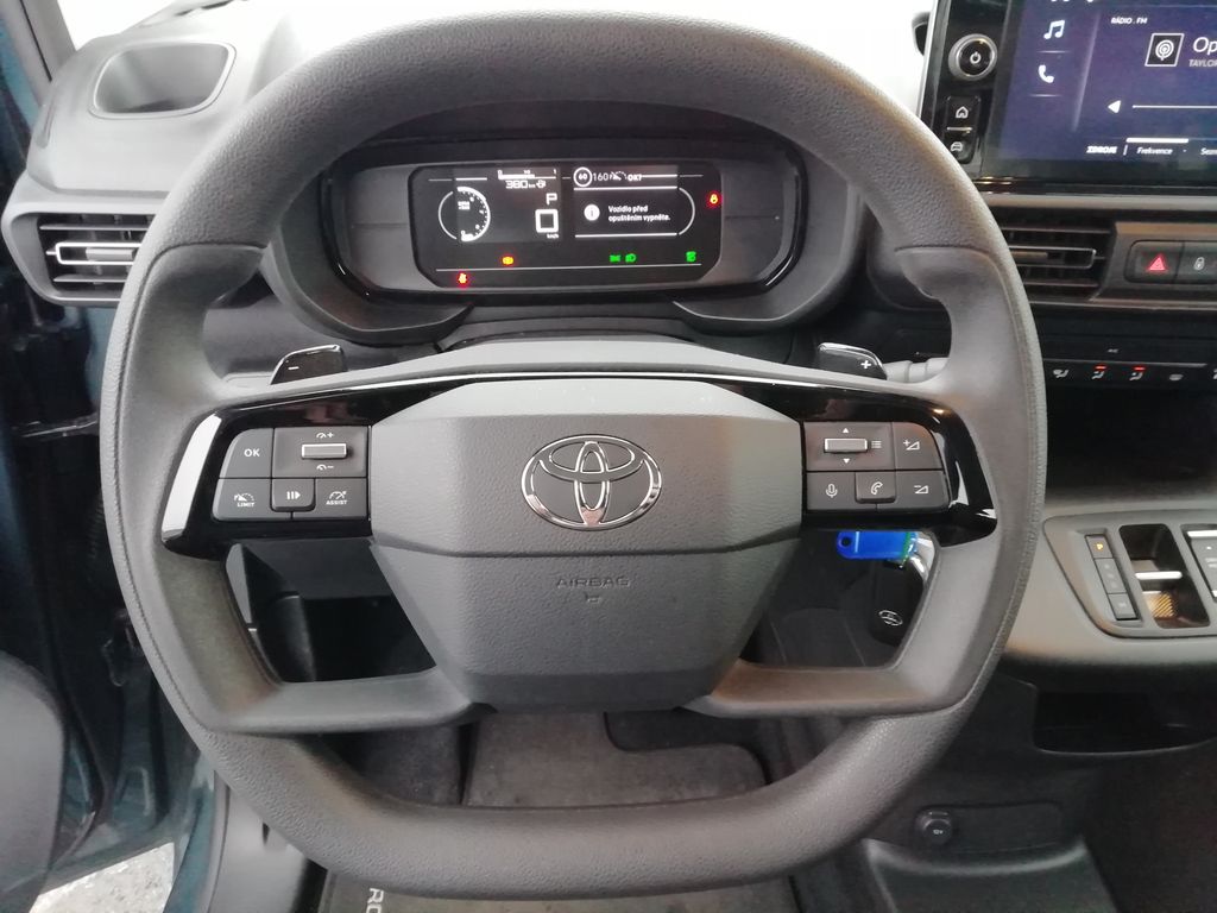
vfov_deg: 53.1
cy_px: 456
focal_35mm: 26
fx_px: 914
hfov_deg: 67.3
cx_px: 608
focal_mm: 3.21
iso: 400
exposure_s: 1/16.7
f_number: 2.2
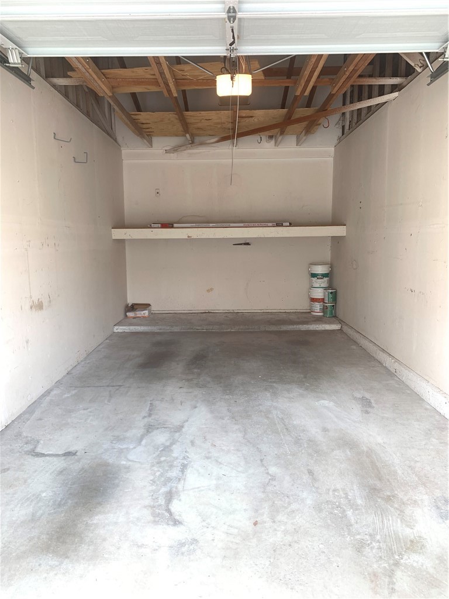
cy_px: 300
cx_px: 224
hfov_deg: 53.1
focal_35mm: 26
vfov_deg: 67.3
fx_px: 450
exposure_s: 1/121
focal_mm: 4.25
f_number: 1.8
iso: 50
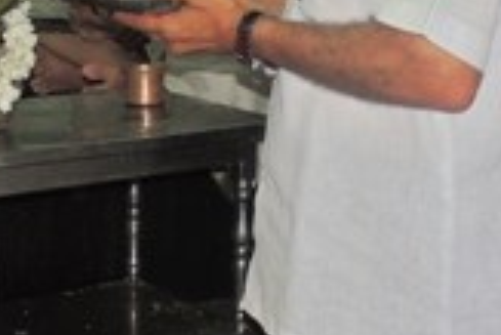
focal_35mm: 98
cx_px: 157
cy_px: -58
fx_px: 1365
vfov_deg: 13.6
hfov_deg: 20.7
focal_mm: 4.3
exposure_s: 1/30
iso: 200
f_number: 3
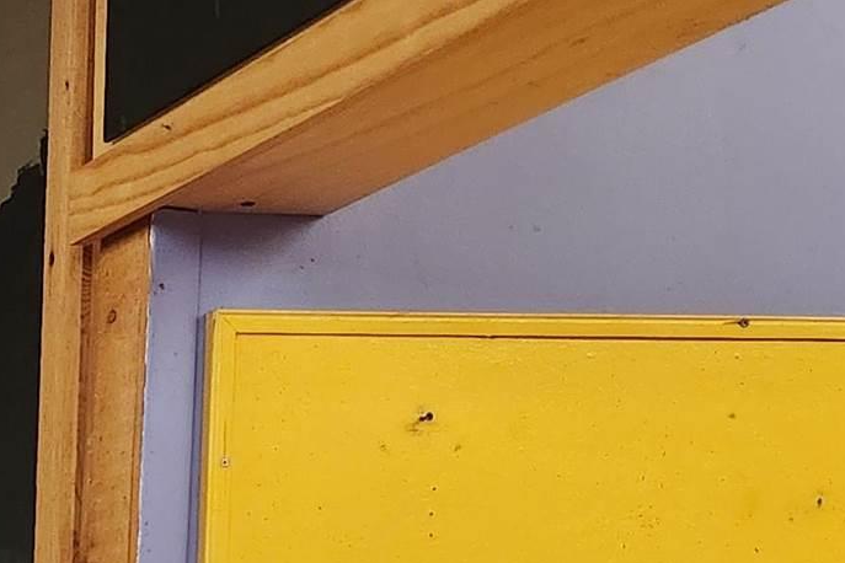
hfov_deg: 15.6
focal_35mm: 107
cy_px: 1140
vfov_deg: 11.5
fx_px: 2511
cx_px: -801
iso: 640
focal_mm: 5.4
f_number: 1.8
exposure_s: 1/120
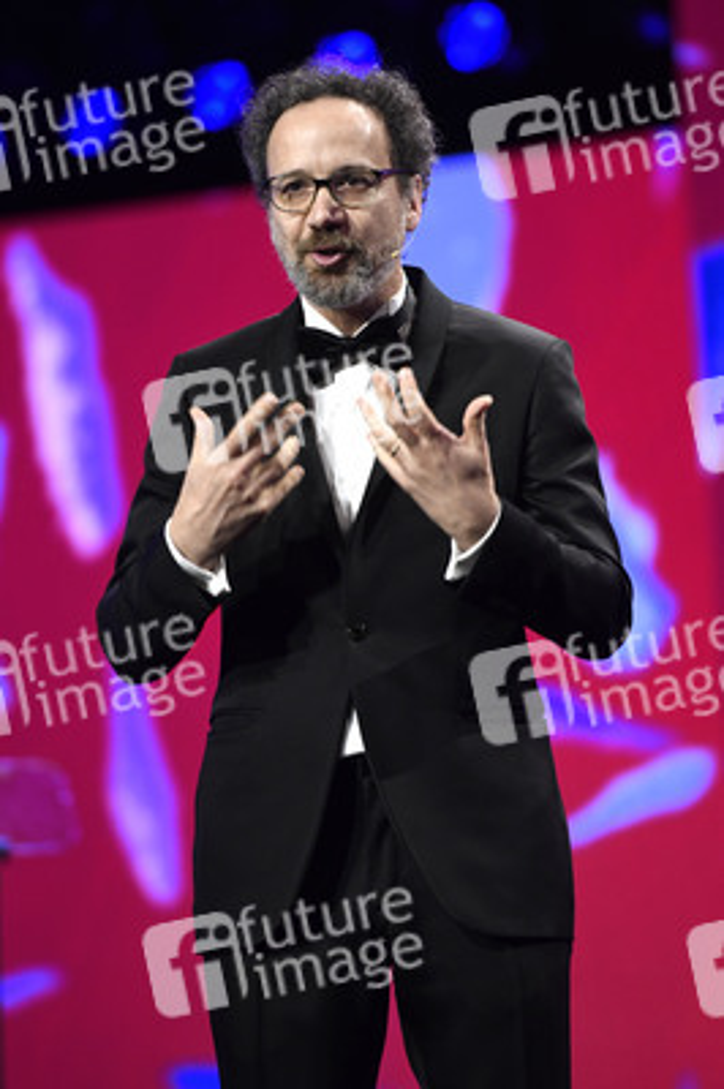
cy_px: 544
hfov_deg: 6.9
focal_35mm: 200
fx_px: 6043
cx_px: 362
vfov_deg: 10.3
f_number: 3.5
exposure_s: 1/250
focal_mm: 200
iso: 2500
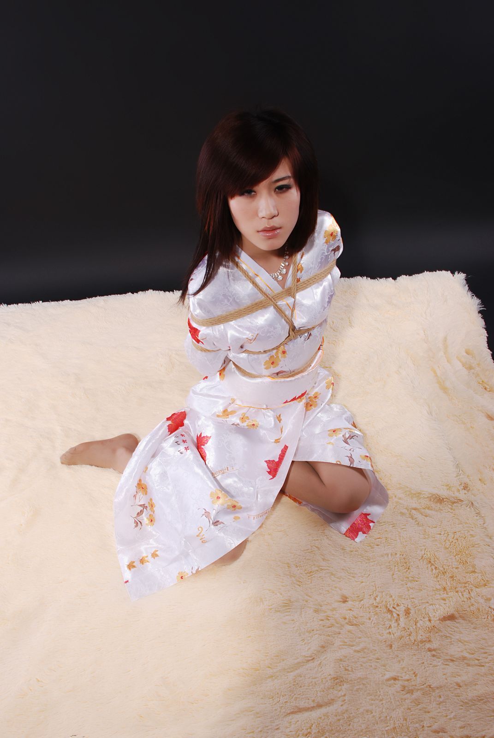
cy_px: 369
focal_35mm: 30
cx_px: 247
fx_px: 616
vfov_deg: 61.9
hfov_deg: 43.7
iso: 100
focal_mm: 20
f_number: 8
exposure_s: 1/8
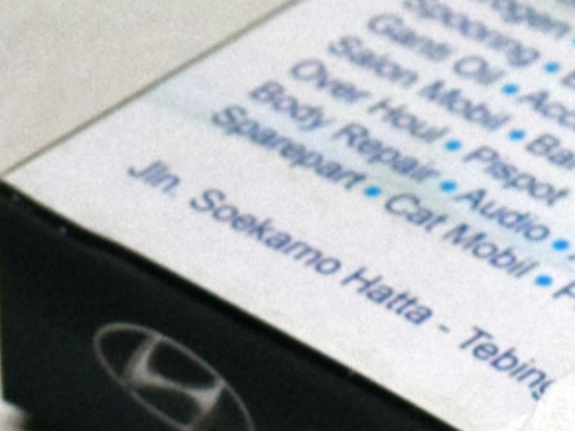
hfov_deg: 3.6
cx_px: 983
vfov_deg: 2.7
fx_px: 9025
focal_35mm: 543
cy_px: 406
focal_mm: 55
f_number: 5.6
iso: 1600
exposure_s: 1/50
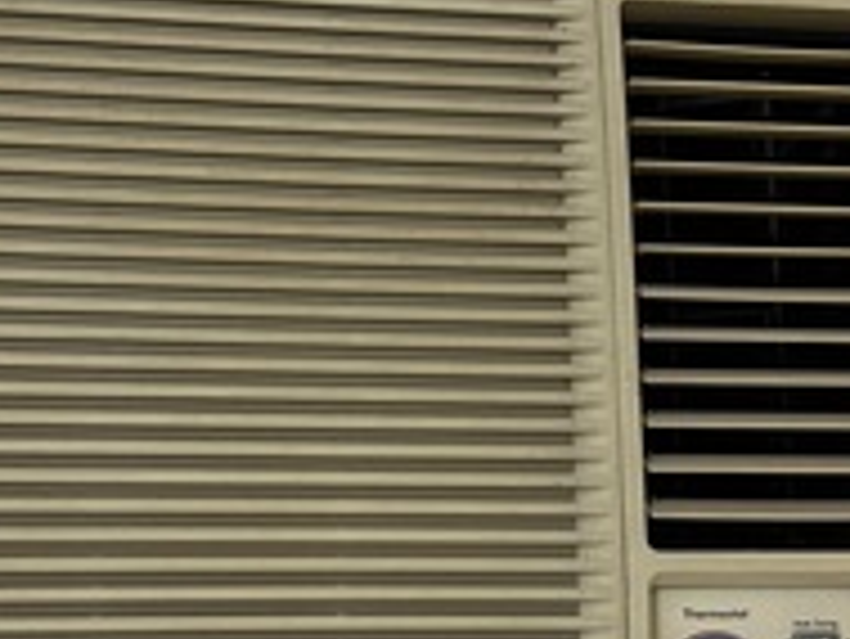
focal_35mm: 63
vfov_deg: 23.2
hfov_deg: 30.7
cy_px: 425
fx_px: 1548
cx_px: 358
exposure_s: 1/60
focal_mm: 5.7
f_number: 1.5
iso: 320
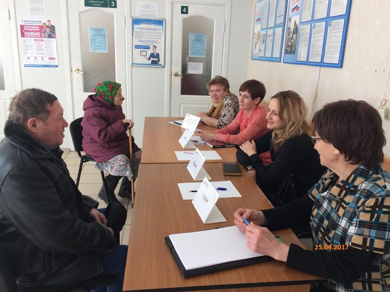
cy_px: 146
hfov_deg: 61.7
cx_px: 195
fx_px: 327
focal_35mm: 29
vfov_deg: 48.2
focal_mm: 4.15
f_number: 2.2
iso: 50
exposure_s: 1/100
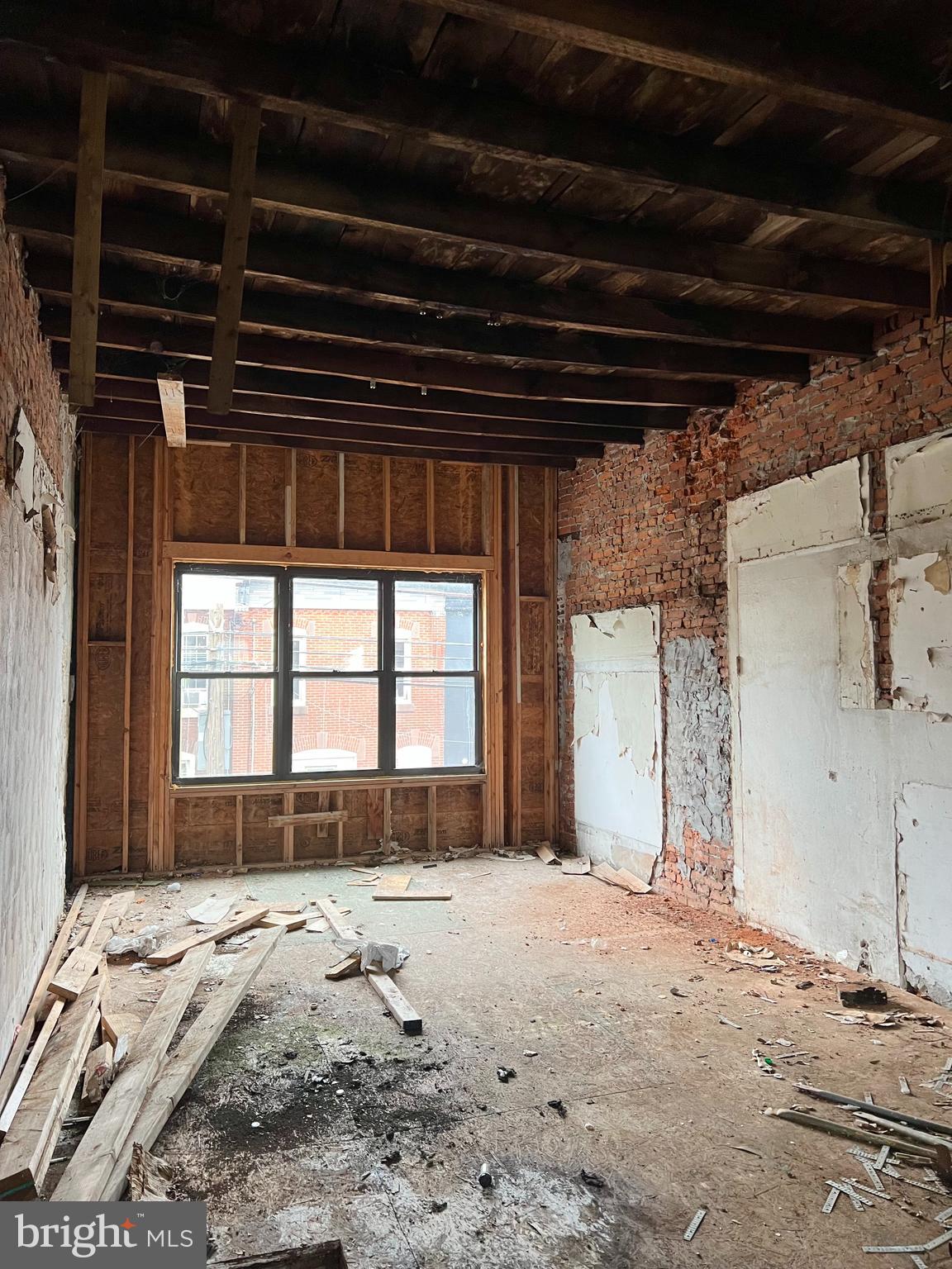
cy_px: 634
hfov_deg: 53.1
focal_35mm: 26
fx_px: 953
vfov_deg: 67.3
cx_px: 476
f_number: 1.5
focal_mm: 5.7
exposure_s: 1/60
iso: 160
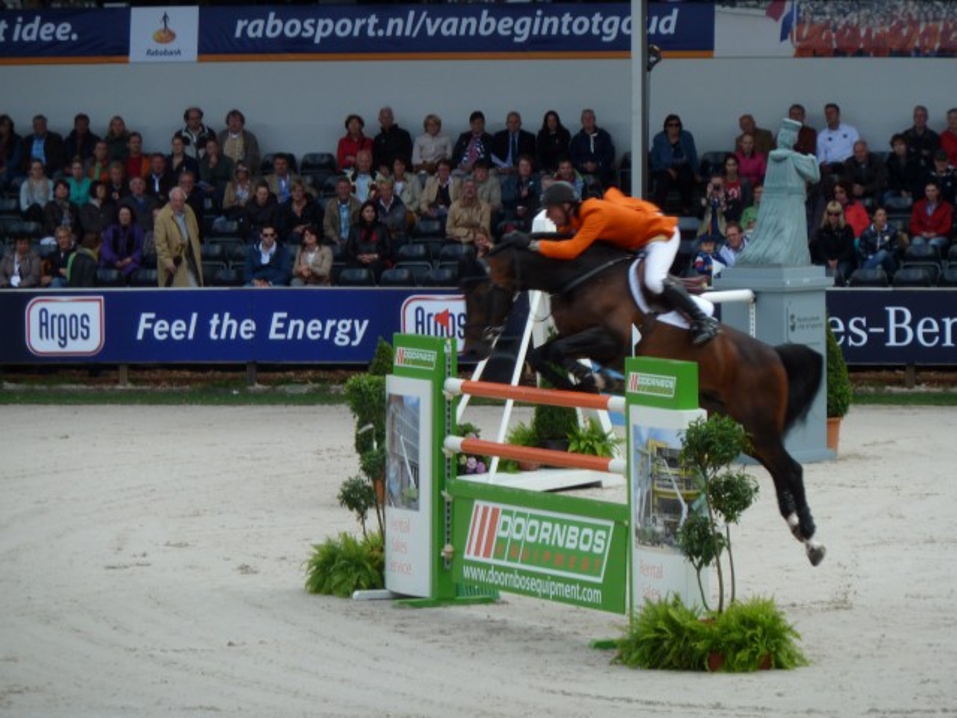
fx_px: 5806
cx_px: 478
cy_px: 359
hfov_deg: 9.4
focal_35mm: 210
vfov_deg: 7.1
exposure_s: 1/200
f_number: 4.6
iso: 80
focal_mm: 34.4
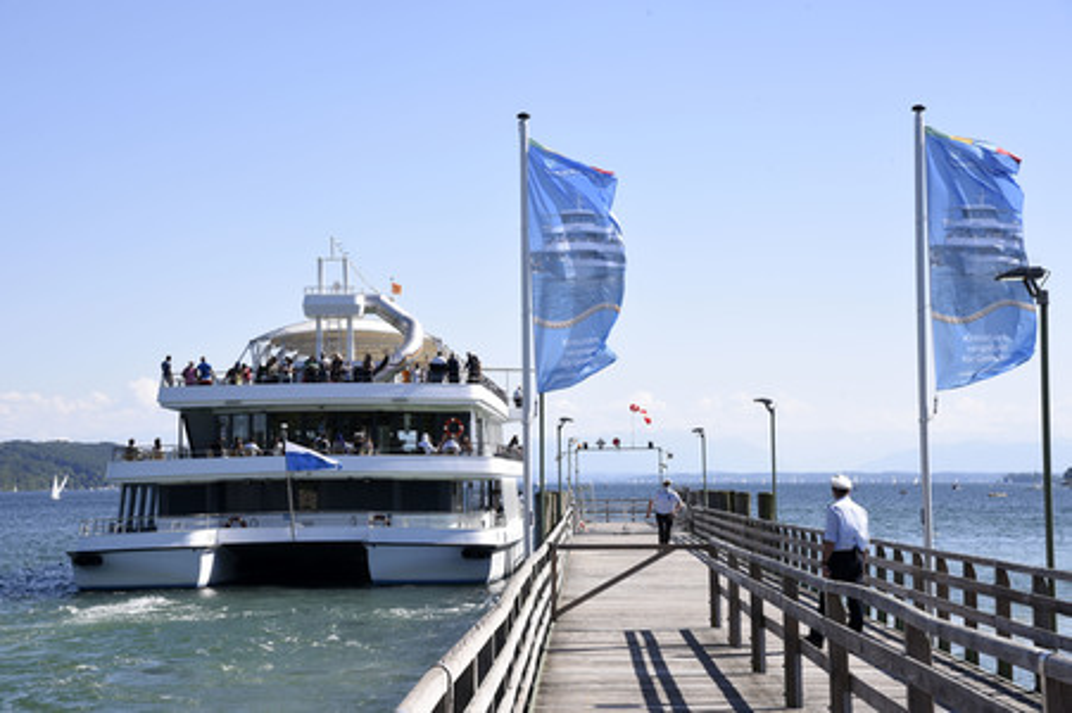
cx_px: 536
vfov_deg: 20.6
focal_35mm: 66
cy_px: 356
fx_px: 1964
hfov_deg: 30.5
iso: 200
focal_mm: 66
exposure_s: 1/160
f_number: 11
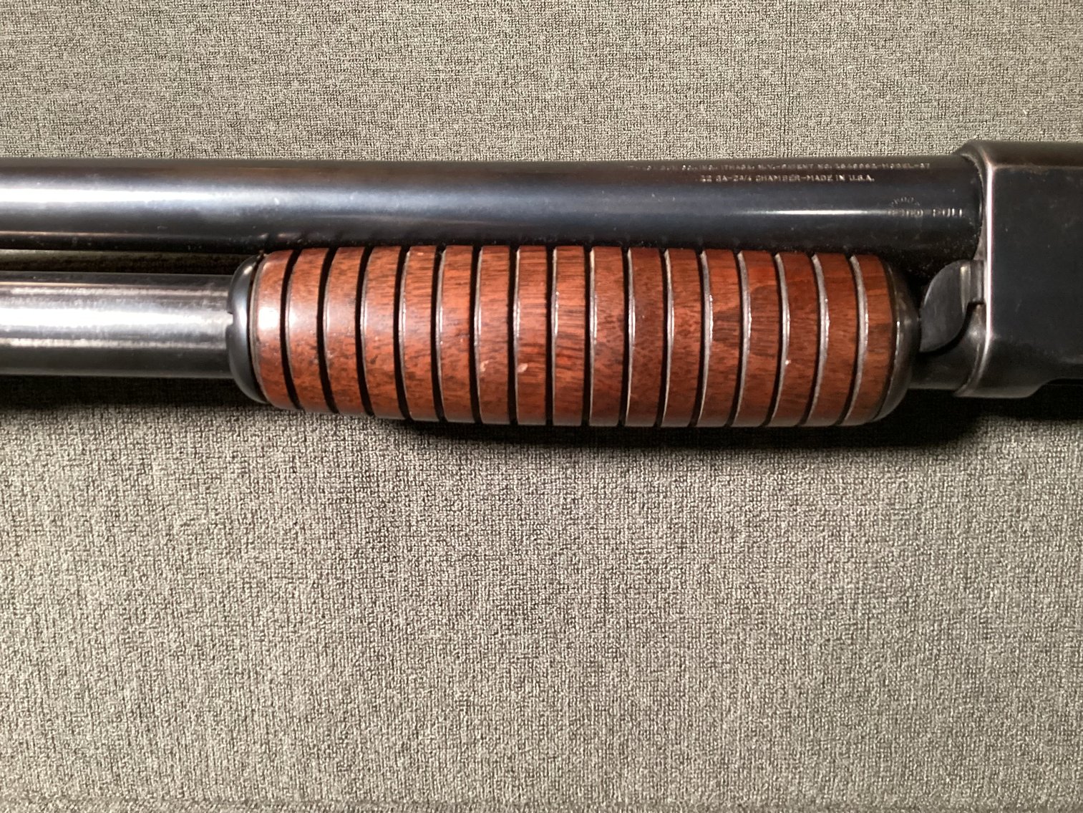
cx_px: 542
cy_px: 406
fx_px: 970
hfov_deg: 58.3
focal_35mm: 31
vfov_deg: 45.4
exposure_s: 1/30
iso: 400
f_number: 2.4
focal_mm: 3.3
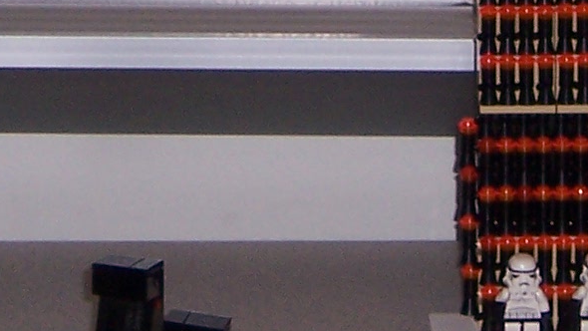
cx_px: 189
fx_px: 5411
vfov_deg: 3.5
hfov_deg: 6.2
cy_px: -276
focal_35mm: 347
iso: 80
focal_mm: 12.1
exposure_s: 1/90
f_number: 4.3
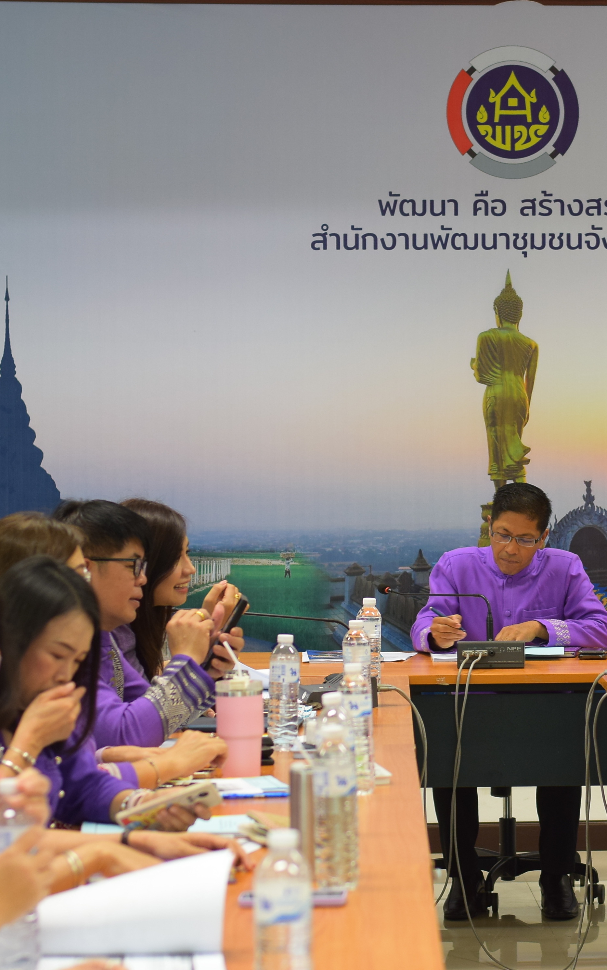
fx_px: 3044
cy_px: 485
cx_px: 541
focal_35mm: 115
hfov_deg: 11.3
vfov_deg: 18.1
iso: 500
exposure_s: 1/100
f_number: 3.2
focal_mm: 50
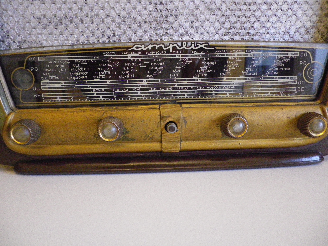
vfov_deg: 49.7
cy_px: 123
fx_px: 265
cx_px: 164
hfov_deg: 63.4
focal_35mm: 28
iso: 800
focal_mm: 4.9
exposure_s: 1/60
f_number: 2.6
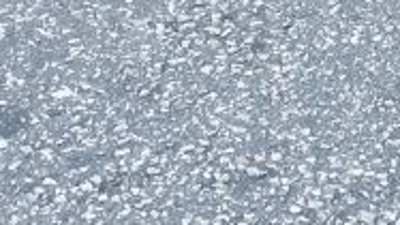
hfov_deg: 9.6
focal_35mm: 216
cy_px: -574
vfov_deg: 5.2
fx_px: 2290
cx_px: 687
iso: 25
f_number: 2.2
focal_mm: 4.15
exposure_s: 1/298
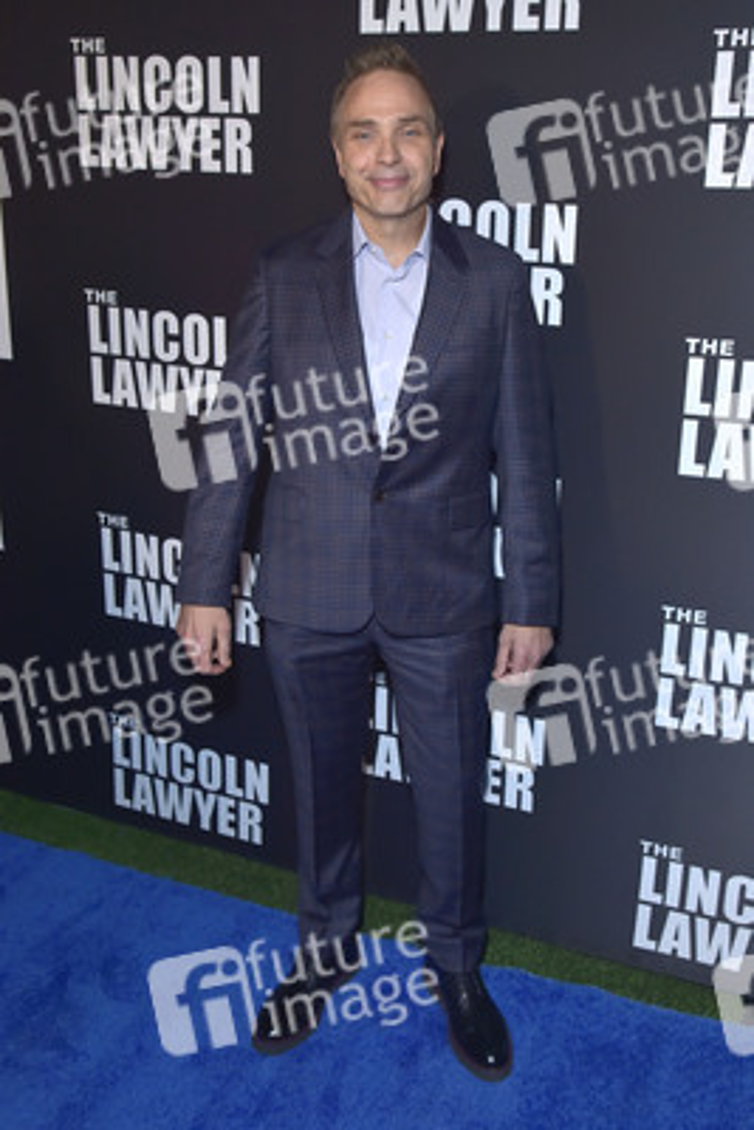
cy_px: 565
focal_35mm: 31
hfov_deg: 42.4
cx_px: 377
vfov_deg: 60.3
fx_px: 973
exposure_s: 1/200
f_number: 6.3
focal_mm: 31
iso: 800
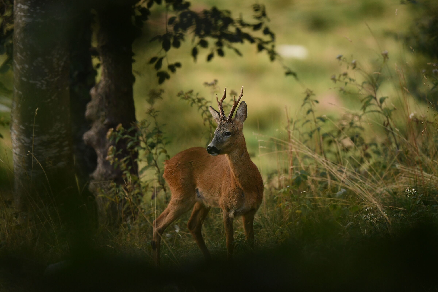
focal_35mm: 750
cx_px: 219
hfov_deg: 2.7
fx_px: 9124
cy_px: 146
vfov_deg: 1.8
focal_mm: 500
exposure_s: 1/1000
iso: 1600
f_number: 4
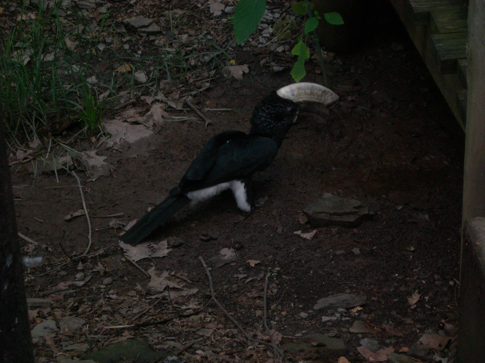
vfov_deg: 13.0
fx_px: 1597
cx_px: 242
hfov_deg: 17.3
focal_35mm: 114
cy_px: 182
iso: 200
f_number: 4.9
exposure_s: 1/60
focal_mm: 23.4
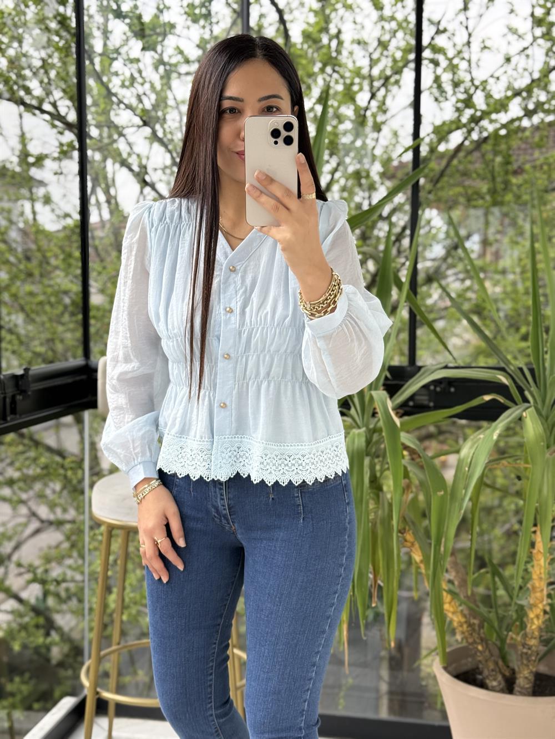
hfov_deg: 30.3
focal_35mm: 48
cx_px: 278
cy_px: 370
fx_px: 1026
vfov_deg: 39.7
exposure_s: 1/675
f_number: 1.78
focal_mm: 6.76
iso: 100
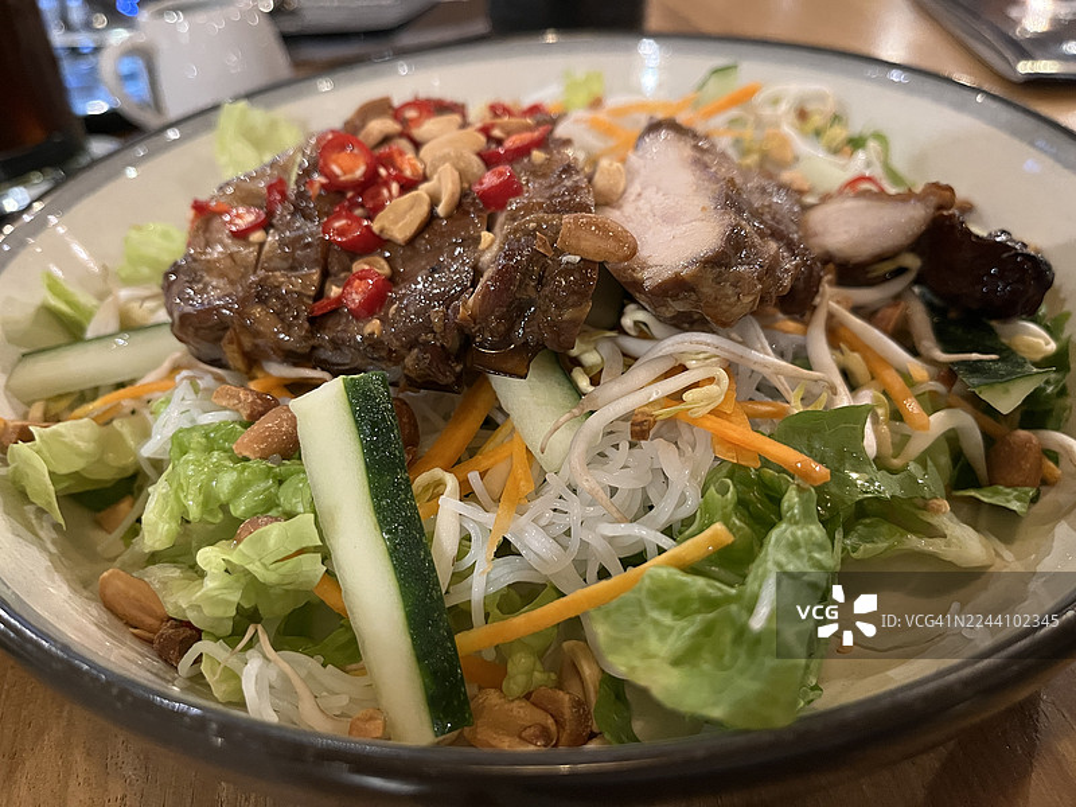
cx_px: 538
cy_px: 404
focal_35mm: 26
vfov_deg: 53.1
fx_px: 808
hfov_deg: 67.3
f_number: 1.6
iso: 640
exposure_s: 1/33
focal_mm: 5.1
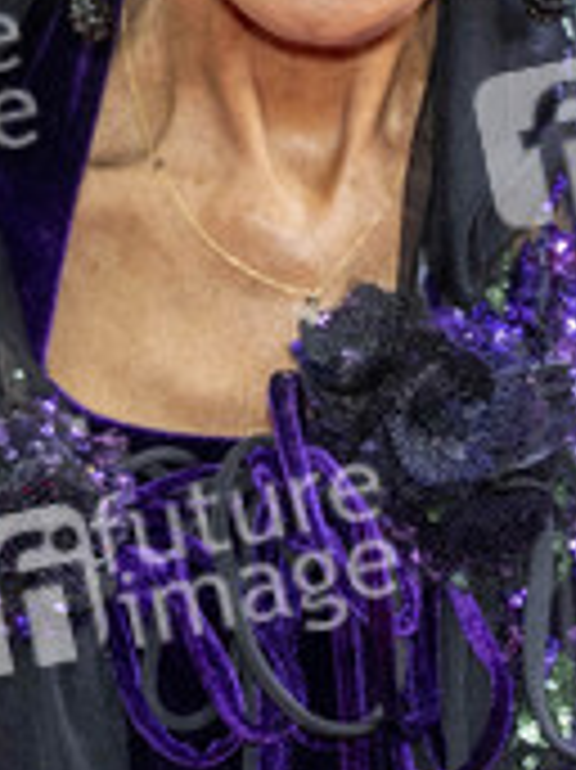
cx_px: 297
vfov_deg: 12.1
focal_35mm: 160
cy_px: -104
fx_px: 3554
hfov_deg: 9.3
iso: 800
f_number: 5.6
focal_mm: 71
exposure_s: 1/200
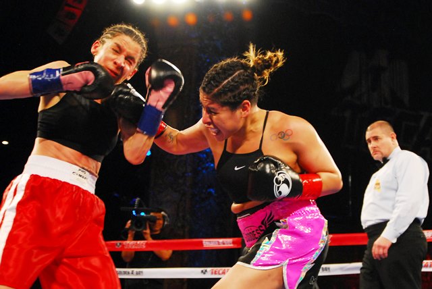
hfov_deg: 51.2
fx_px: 450
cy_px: 144
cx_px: 216
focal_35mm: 38
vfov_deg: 35.6
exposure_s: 1/320
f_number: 2.8
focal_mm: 25
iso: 1000
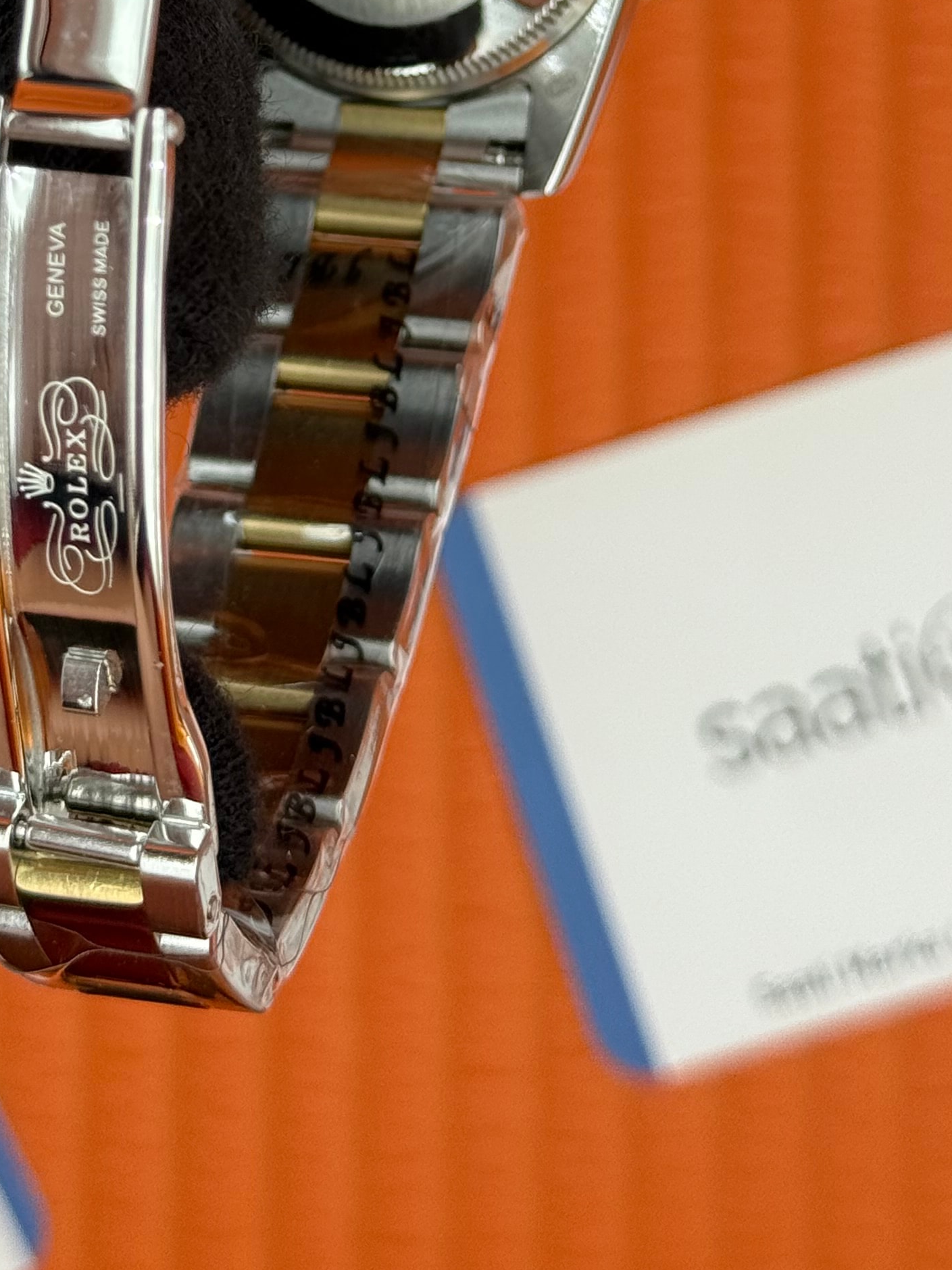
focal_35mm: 103
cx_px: 203
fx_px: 3777
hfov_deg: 14.3
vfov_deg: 18.5
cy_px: -41
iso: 64
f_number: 1.78
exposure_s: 1/466
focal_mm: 6.76
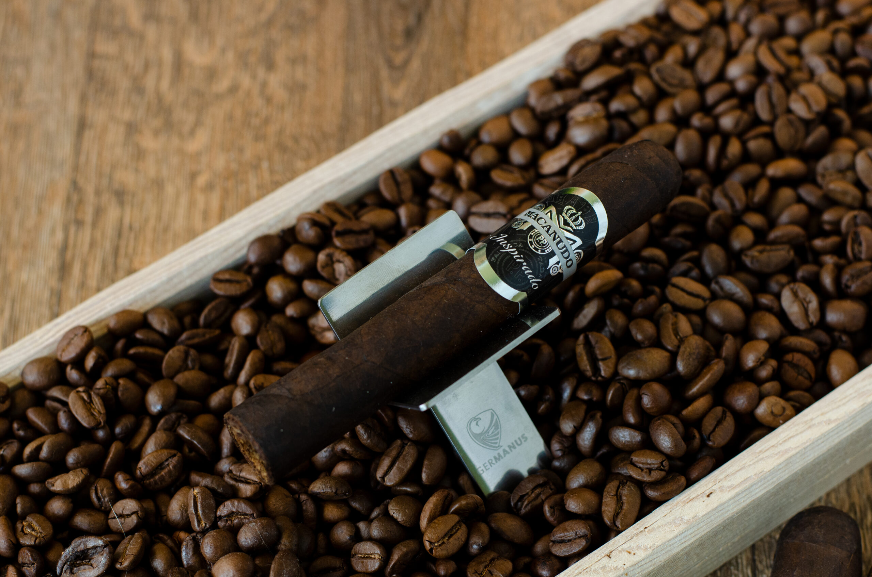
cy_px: 288
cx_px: 436
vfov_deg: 18.1
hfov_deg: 27.0
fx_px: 1813
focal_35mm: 75
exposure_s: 1/100
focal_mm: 50
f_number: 4.5
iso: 640
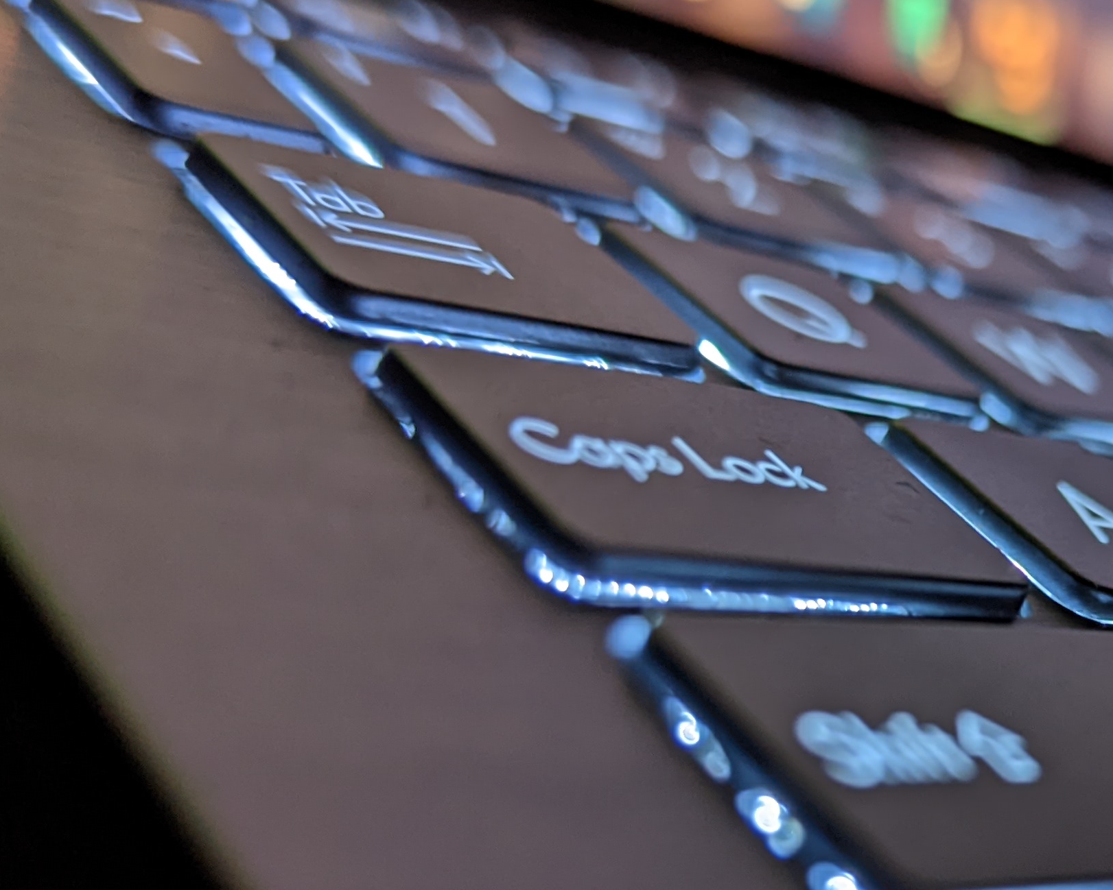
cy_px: 643
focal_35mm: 59
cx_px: 992
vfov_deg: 25.6
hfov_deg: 30.6
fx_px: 1944
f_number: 1.85
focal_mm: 6.81
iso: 259
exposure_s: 1/9.32
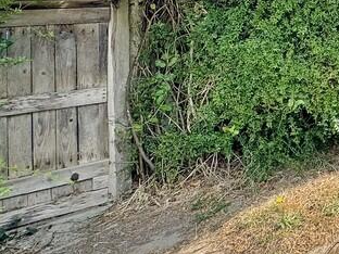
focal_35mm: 46
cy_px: -21
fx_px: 450
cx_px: 520
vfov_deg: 28.8
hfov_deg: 27.2
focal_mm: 2.22
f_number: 2.2
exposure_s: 1/636
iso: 40
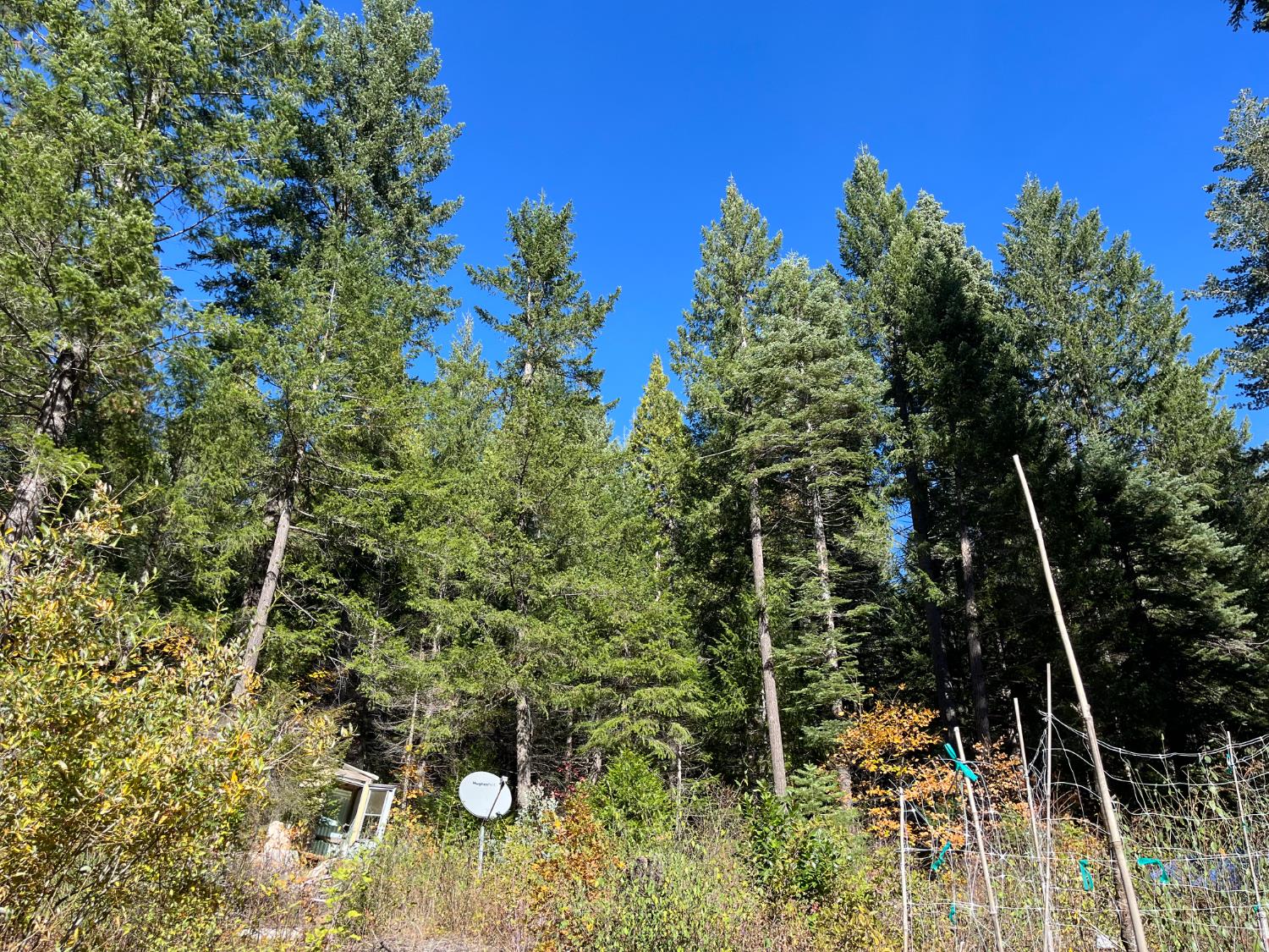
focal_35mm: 26
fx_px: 953
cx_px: 634
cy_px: 476
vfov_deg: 53.1
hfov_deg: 67.3
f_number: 1.6
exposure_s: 1/1066
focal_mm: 5.1
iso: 50
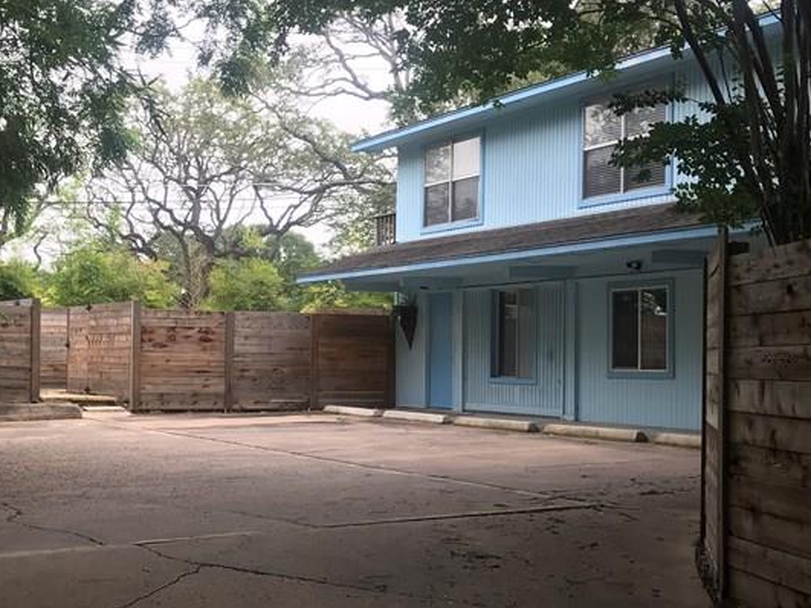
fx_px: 1265
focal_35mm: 54
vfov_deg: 27.0
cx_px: 286
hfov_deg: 35.3
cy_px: 365
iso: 20
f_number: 1.8
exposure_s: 1/276
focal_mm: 3.99
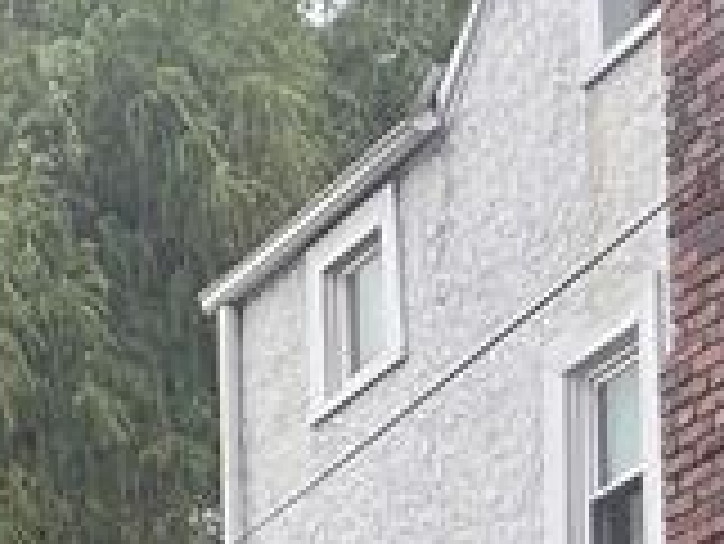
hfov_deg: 9.3
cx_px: -1497
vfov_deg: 8.1
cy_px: 1425
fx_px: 3454
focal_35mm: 165
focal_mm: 5.7
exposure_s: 1/894
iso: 50
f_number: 1.5
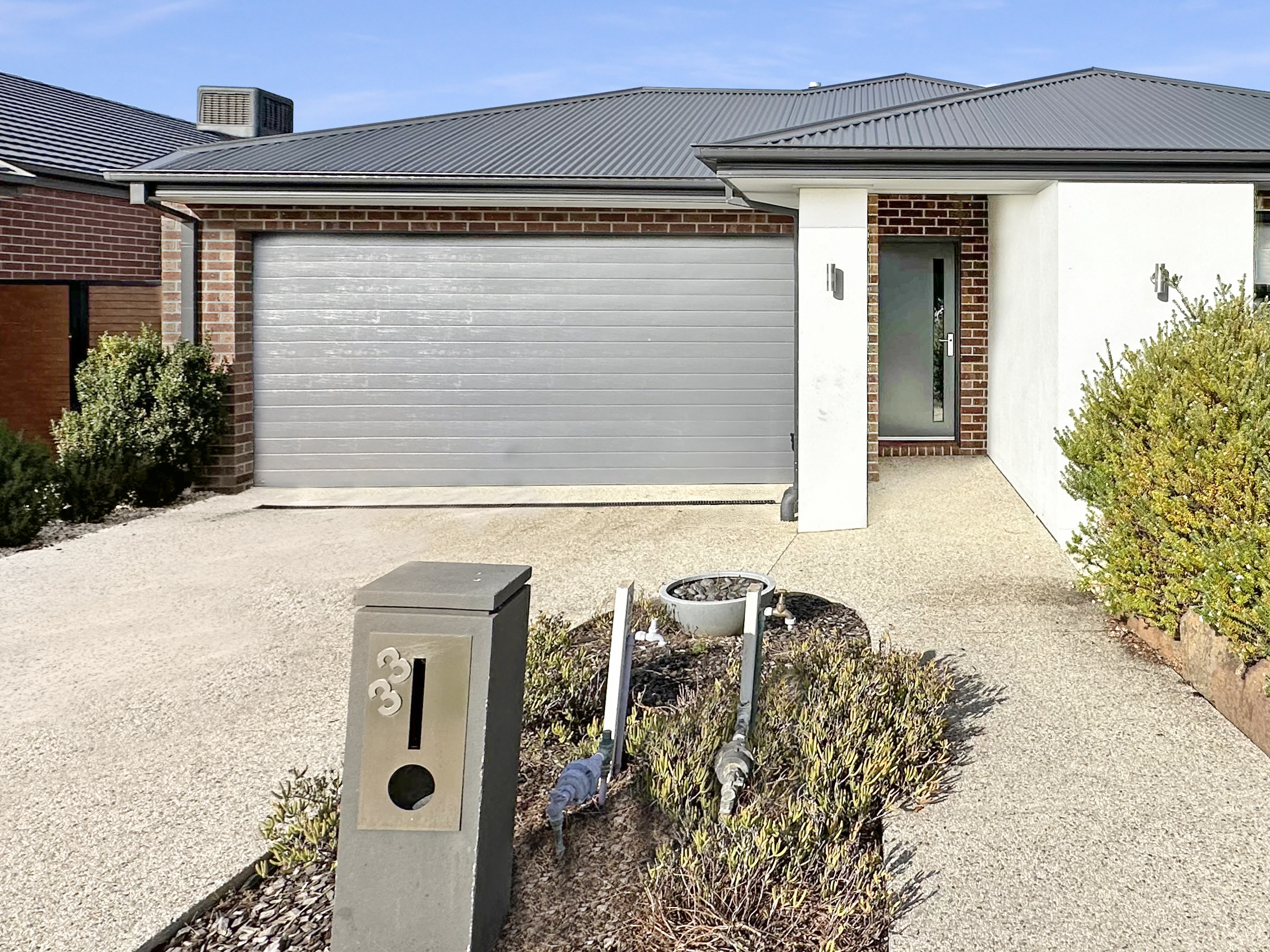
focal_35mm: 25
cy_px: 288
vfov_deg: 53.4
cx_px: 908
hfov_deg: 66.2
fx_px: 917
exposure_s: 1/2681
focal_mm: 2.22
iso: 50
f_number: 2.2
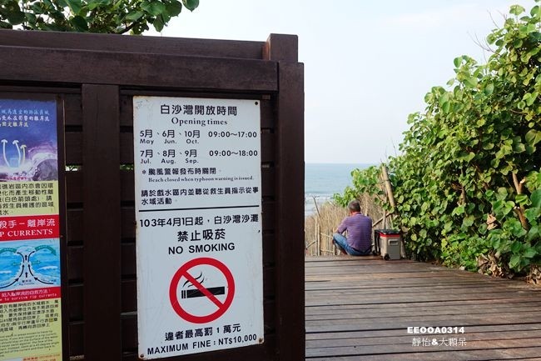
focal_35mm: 30
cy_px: 180
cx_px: 270
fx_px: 451
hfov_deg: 61.9
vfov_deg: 43.6
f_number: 4
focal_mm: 11
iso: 125
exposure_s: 1/250
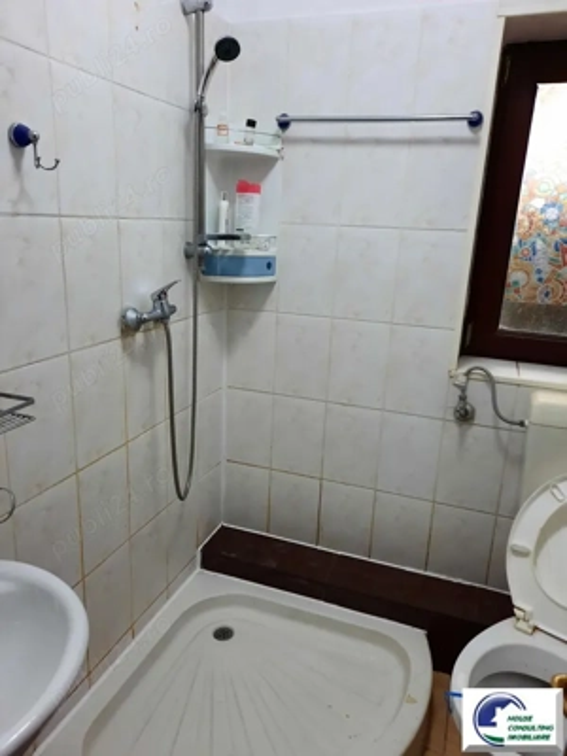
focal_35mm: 25
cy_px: 378
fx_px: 546
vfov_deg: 69.4
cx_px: 284
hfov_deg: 54.9
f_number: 2
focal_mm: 4.6
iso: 250
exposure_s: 1/50
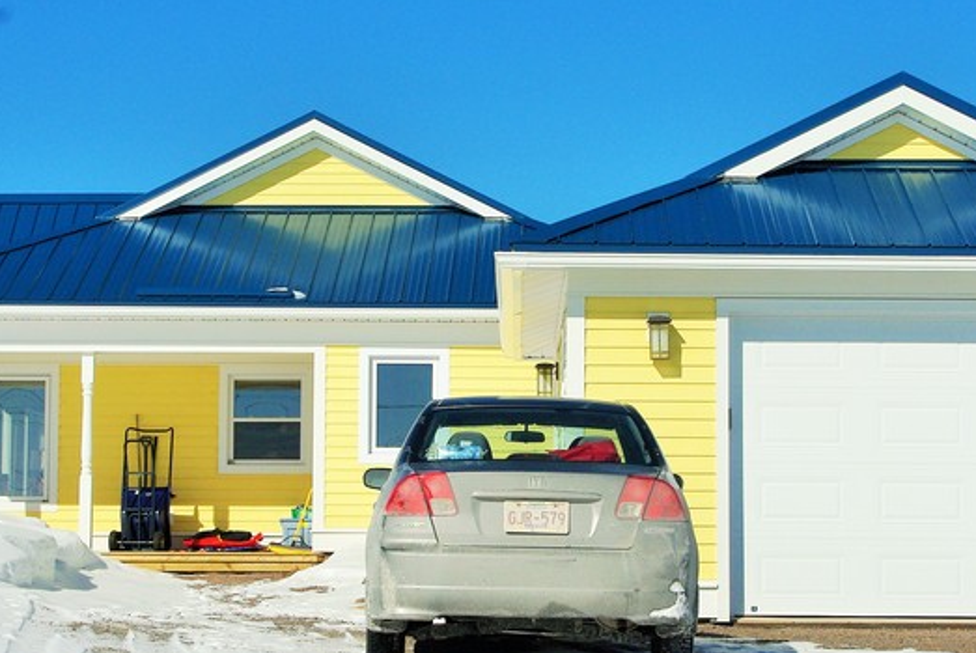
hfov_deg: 21.2
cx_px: 495
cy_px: 395
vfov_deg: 14.3
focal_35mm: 96
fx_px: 2606
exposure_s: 1/1000
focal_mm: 32.5
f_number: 9.5
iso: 200
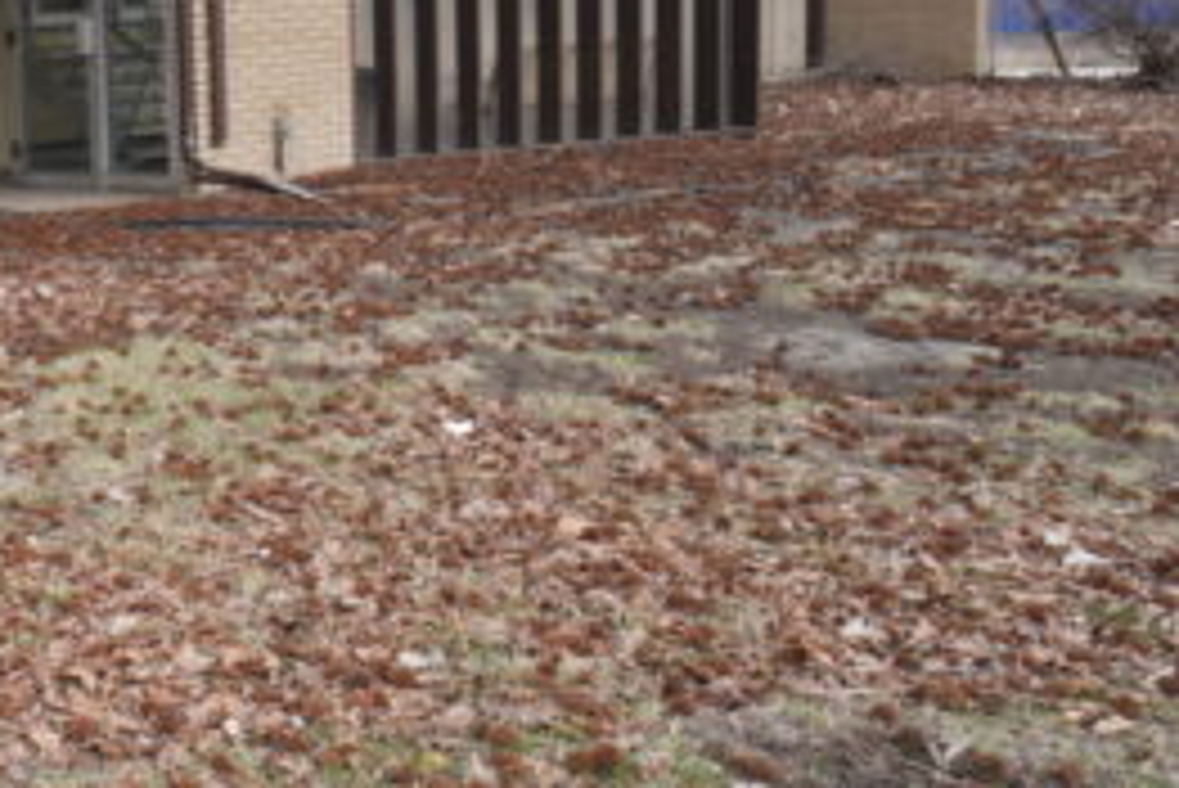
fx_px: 1442
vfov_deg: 30.3
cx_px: -396
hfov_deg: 32.2
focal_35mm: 44
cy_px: 250
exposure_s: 1/100
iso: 100
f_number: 5
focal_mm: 10
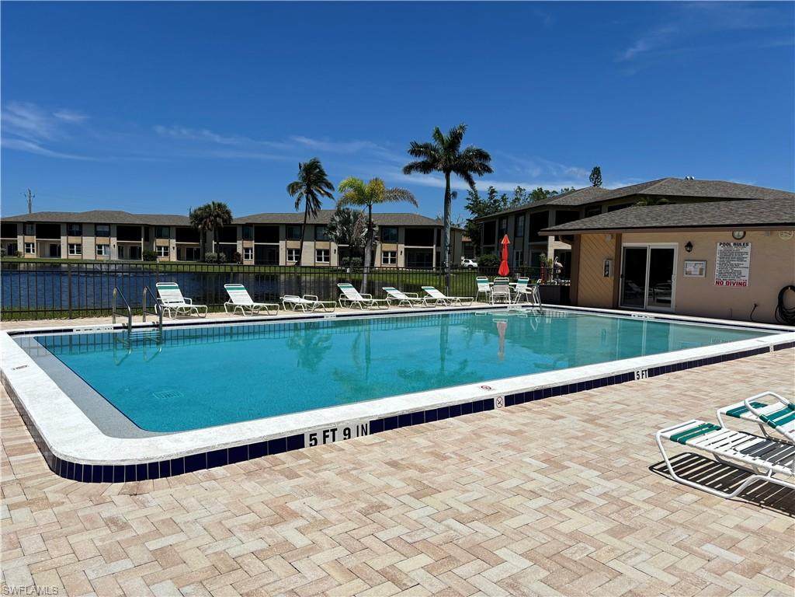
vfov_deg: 53.1
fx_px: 597
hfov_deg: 67.3
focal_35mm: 26
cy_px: 298
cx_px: 398
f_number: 1.6
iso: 50
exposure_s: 1/8333
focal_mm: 5.96
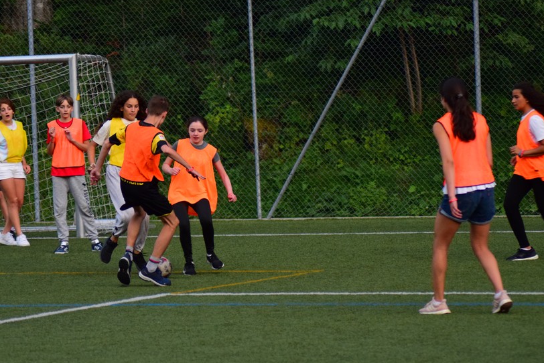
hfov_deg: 9.9
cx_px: 203
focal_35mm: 208
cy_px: 147
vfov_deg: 6.6
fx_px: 3144
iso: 1600
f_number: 4
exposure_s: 1/320
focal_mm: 110
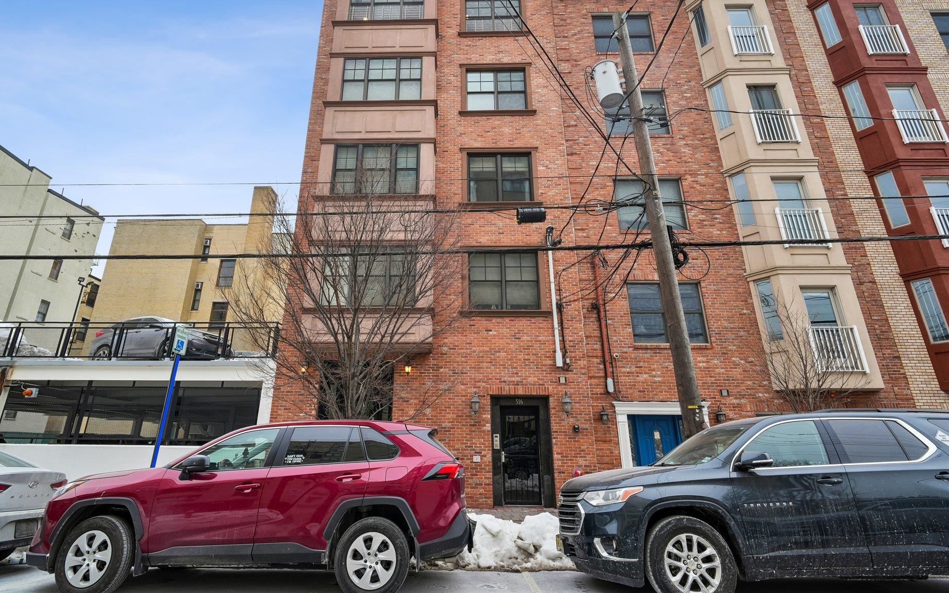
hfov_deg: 90.9
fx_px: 465
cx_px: 439
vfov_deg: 64.7
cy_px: 256
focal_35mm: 18
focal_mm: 16
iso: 125
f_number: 14
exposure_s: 1/6
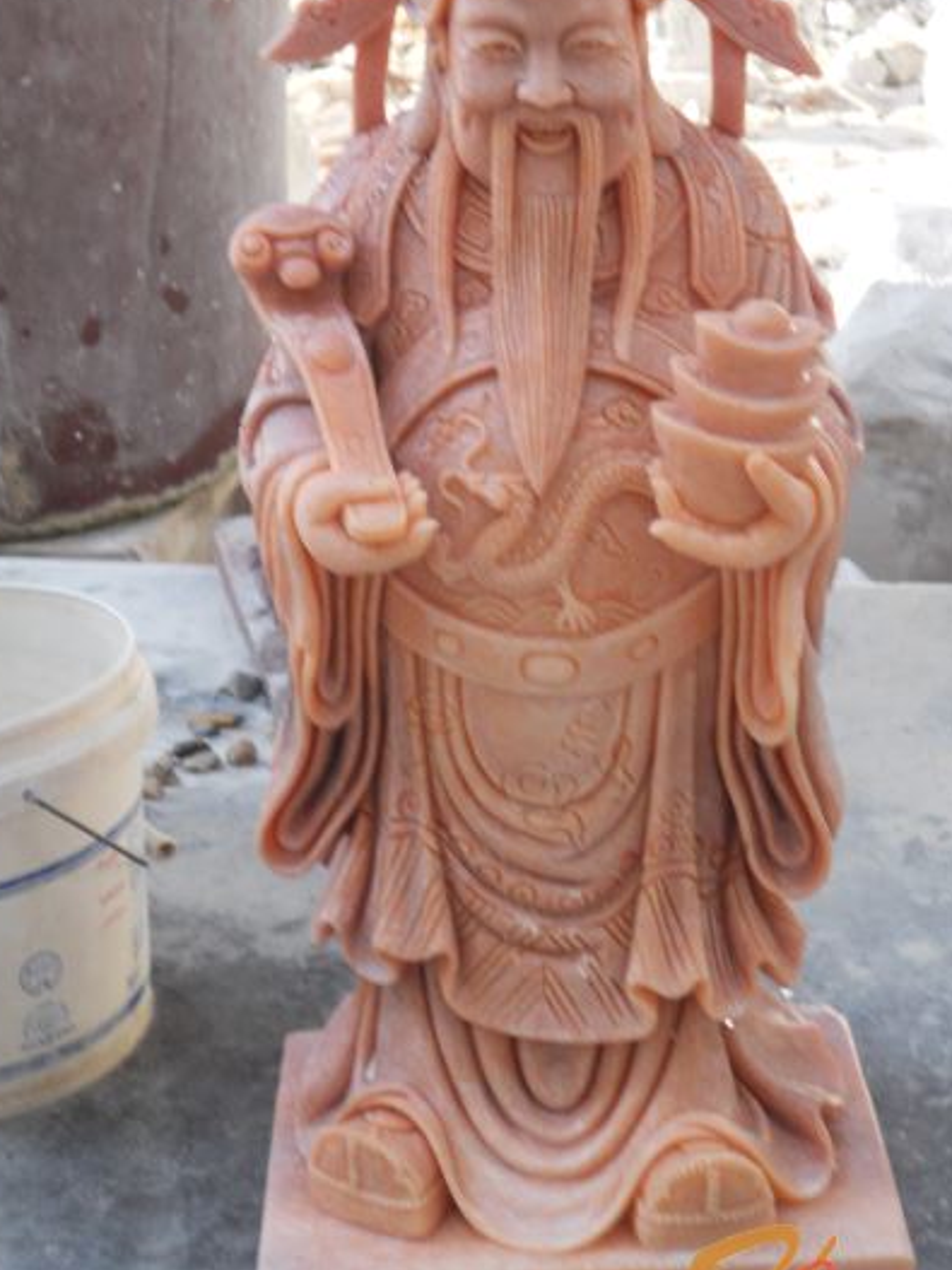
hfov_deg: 22.9
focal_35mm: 64
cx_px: 550
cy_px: 616
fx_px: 2348
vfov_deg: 30.3
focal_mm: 8.2
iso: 80
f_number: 4.3
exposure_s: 1/30
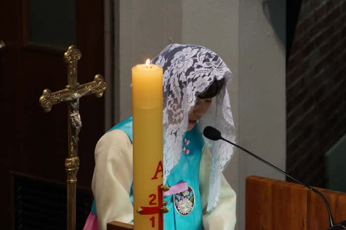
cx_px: 173
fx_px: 2882
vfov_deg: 4.6
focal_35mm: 300
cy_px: 115
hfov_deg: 6.9
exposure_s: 1/15
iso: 250
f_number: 6.3
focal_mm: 200
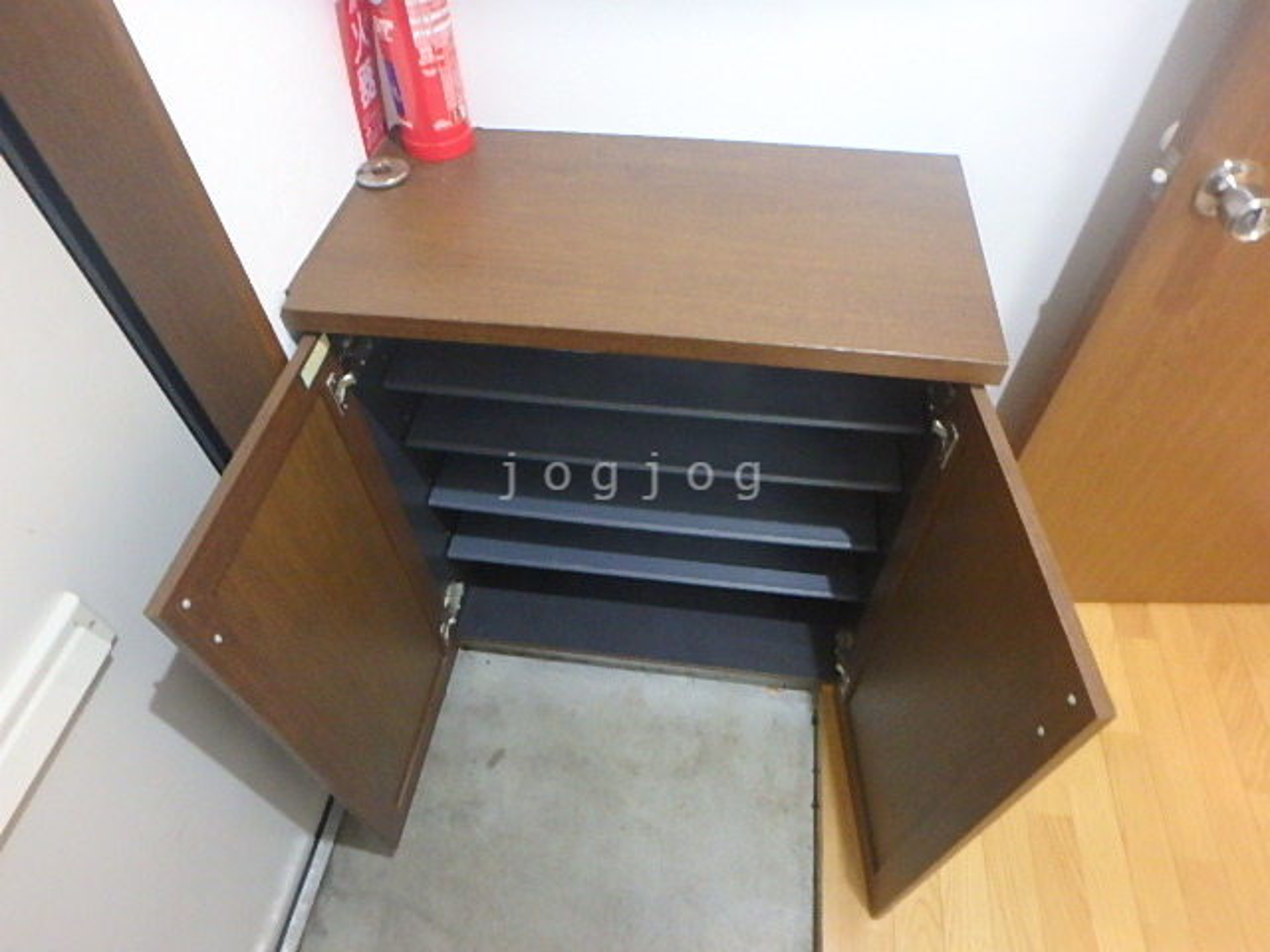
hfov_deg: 79.0
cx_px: 635
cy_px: 476
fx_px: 770
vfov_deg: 63.4
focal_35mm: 21
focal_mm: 3.7
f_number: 3.5
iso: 800
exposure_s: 1/8
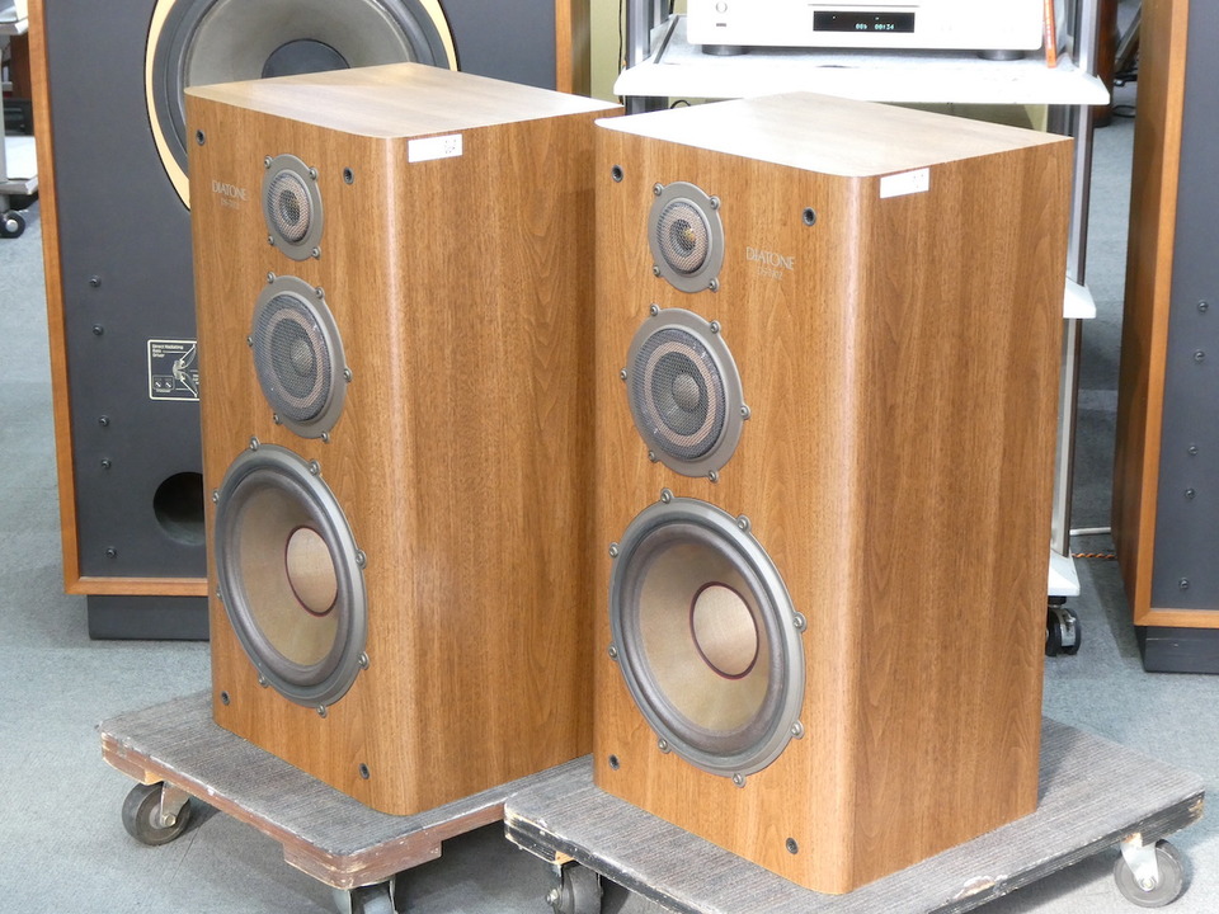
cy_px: 457
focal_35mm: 70
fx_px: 2465
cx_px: 610
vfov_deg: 21.0
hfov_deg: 27.8
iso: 400
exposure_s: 1/3.2
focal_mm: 12.5
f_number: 5.6
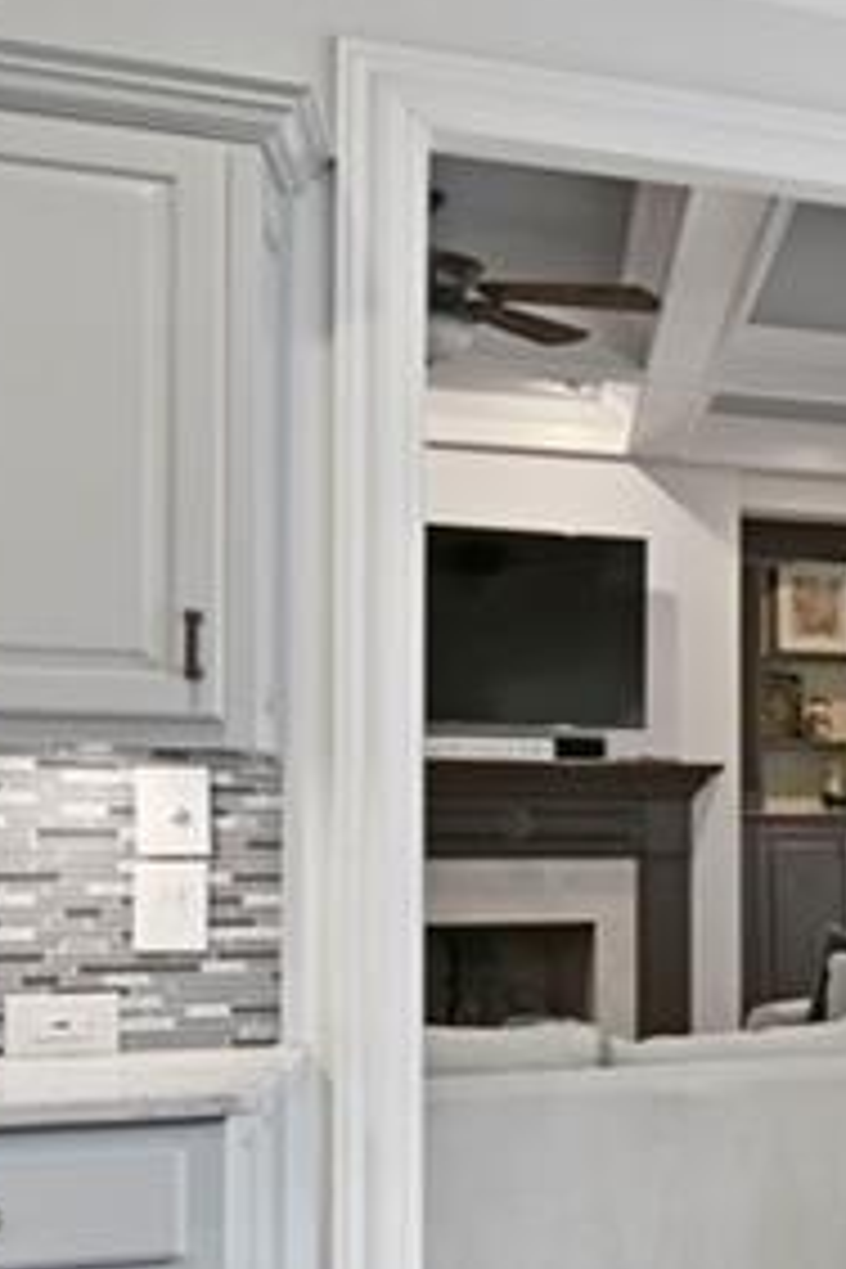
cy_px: 922
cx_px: 1732
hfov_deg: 16.8
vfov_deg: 33.9
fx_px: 2044
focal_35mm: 58
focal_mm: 16
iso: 400
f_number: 8
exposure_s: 1/3
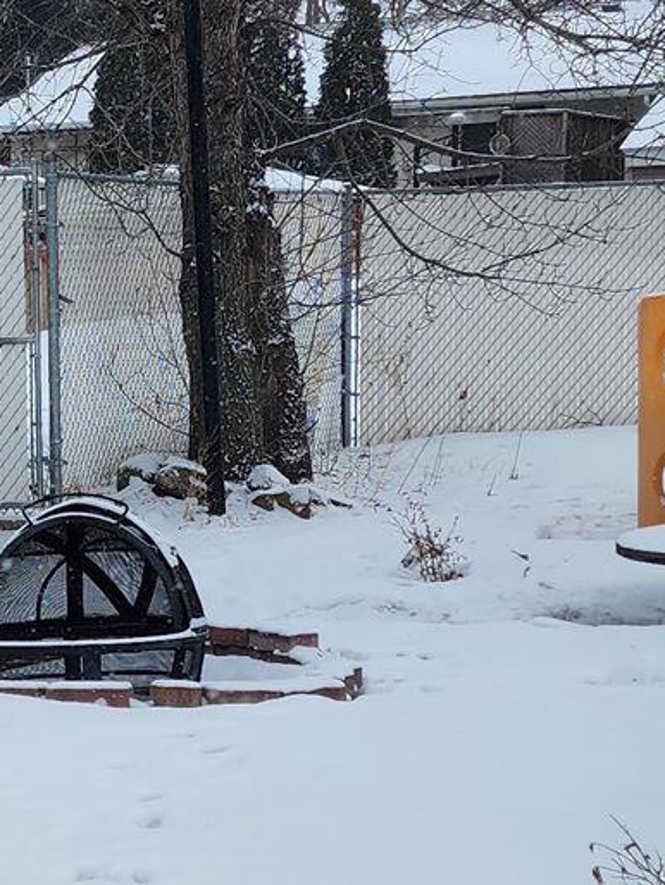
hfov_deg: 13.8
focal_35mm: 103
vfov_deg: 19.0
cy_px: 592
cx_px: -238
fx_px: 2636
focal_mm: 6.4
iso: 12
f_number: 1.8
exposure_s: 1/1339
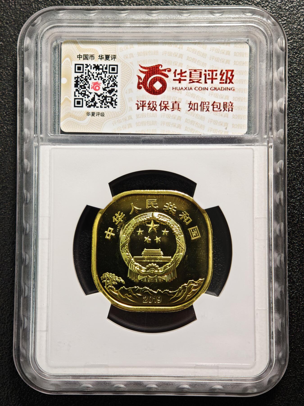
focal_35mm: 60
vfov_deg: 32.2
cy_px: 203
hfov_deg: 24.4
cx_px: 152
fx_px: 703
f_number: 2
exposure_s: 1/109
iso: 640
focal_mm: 9
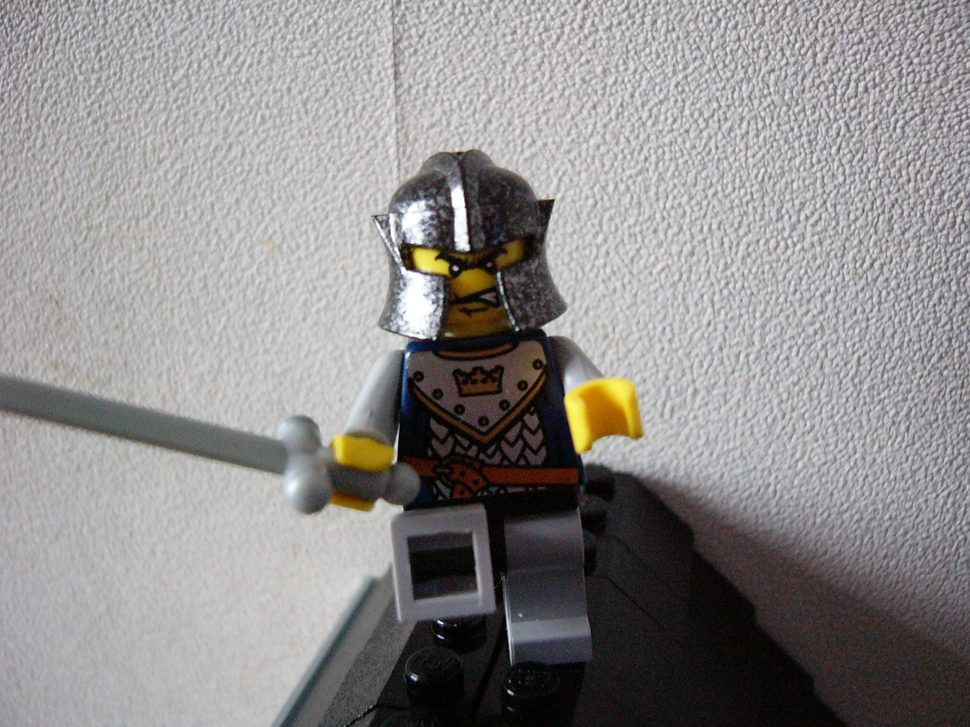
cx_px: 485
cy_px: 364
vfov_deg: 40.7
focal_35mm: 35
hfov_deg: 52.6
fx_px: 981
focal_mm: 5.8
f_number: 2.8
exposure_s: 1/30
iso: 400
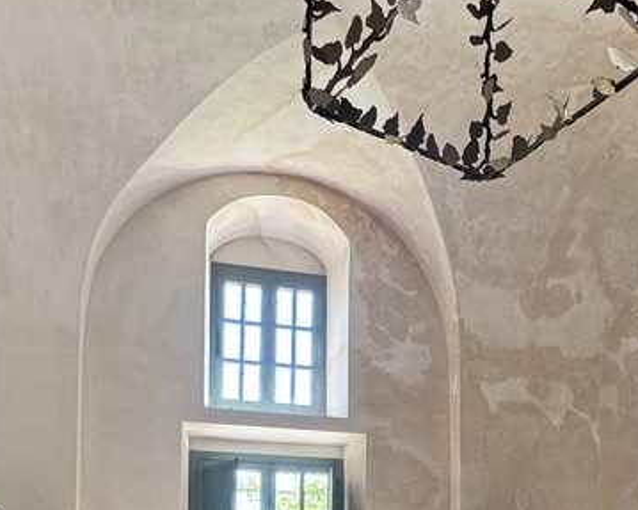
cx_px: 318
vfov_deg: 32.1
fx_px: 736
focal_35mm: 39
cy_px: 602
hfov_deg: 46.9
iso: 125
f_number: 2.2
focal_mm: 2.22
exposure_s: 1/99
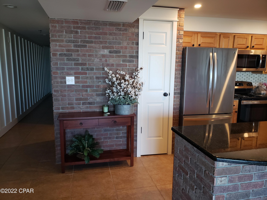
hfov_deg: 67.3
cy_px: 100
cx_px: 134
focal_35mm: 26
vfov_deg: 53.1
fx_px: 201
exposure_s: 1/60
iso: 200
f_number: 2.4
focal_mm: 4.3
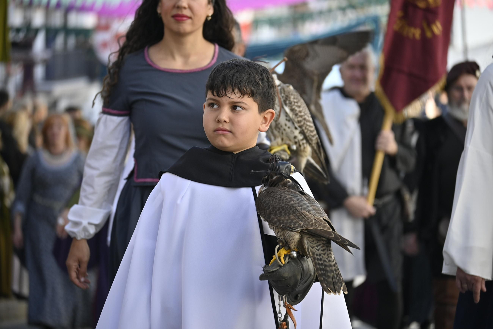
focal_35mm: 262
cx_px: 246
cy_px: 164
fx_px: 3594
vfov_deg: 5.2
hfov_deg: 7.8
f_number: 5.6
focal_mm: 175
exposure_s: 1/500
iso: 320
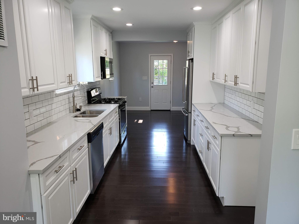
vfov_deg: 53.1
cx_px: 150
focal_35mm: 26
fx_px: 225
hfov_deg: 67.3
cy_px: 112
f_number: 2.4
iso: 200
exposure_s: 1/60
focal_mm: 4.3
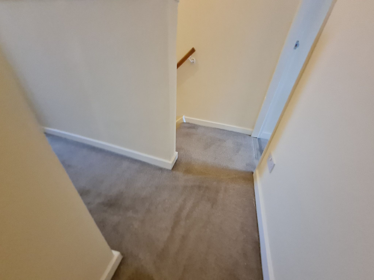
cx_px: 187
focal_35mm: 13
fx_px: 140
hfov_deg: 106.2
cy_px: 140
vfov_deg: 89.9
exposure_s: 1/25
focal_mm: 1.74
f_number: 2.2
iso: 640
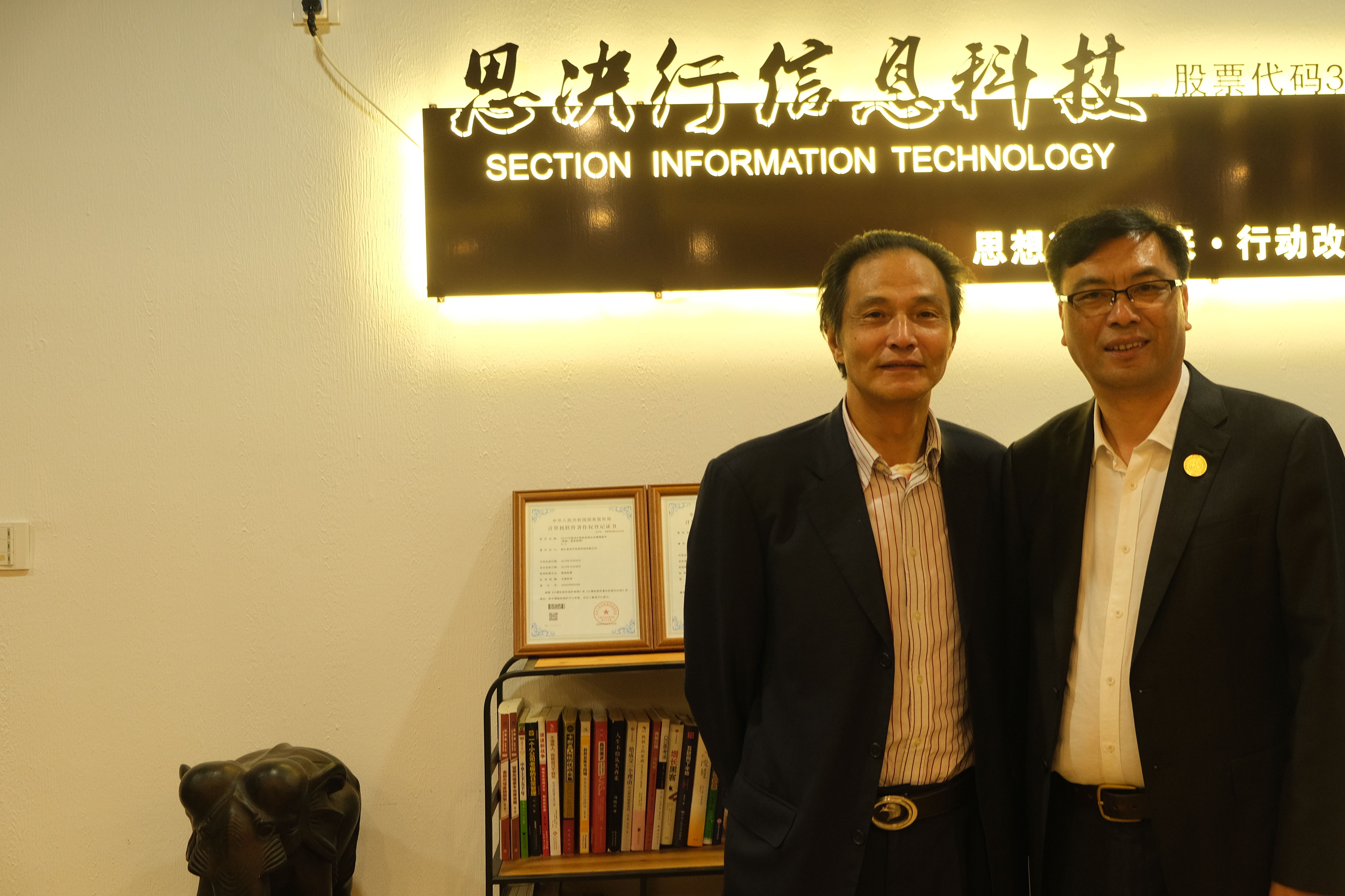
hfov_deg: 44.4
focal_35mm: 44
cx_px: 761
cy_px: 460
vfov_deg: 30.5
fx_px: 1644
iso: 800
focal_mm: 25.4
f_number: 3.2
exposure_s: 1/40
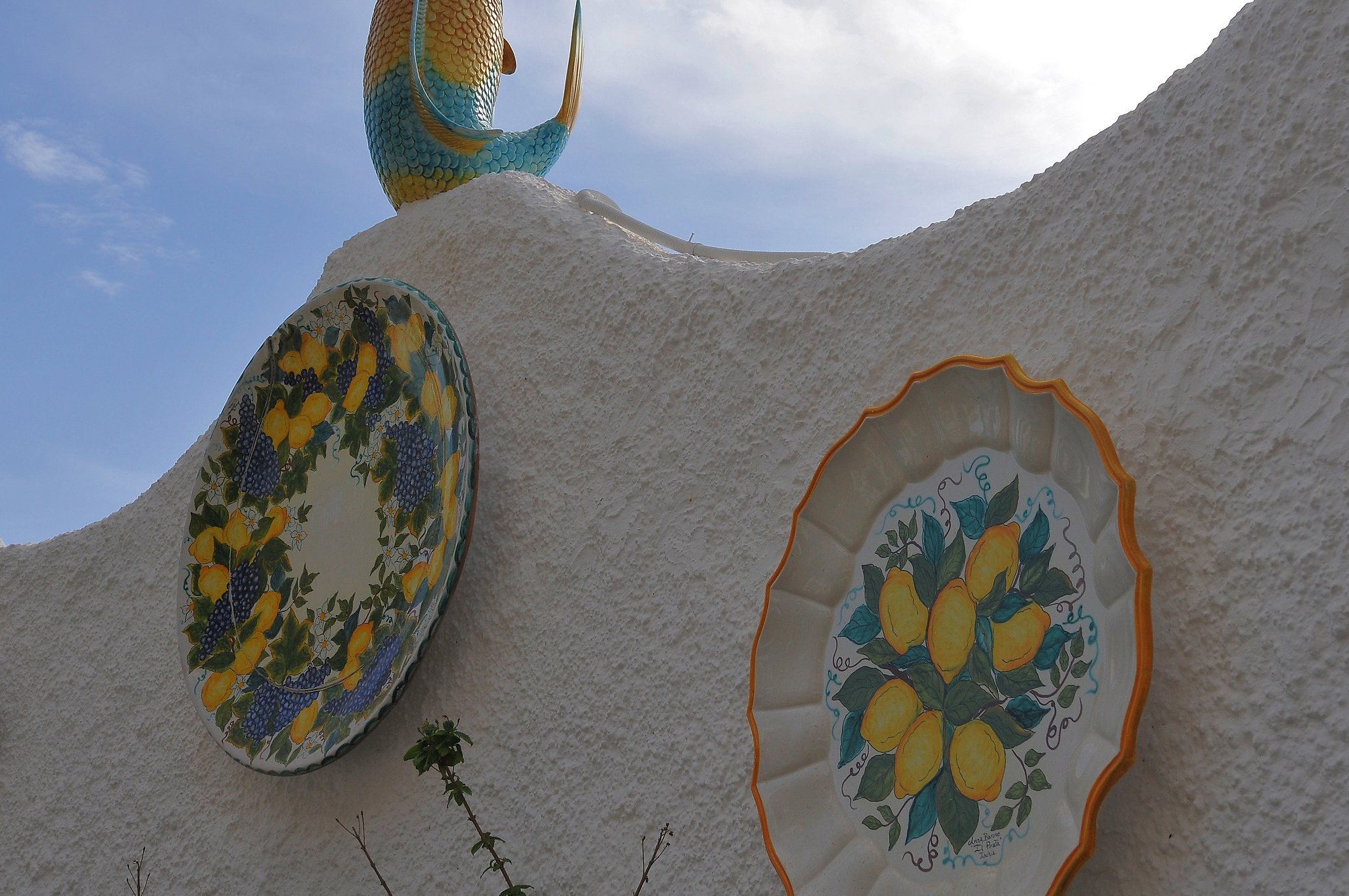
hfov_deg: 45.4
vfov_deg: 31.1
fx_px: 1610
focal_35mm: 43
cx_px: 728
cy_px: 438
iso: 200
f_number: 11
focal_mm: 24
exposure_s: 1/500
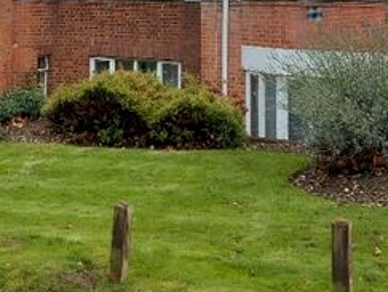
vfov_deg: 20.0
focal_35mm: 69
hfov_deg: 27.8
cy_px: -63
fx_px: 775
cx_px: 101
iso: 32
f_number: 1.8
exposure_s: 1/190
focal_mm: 5.23
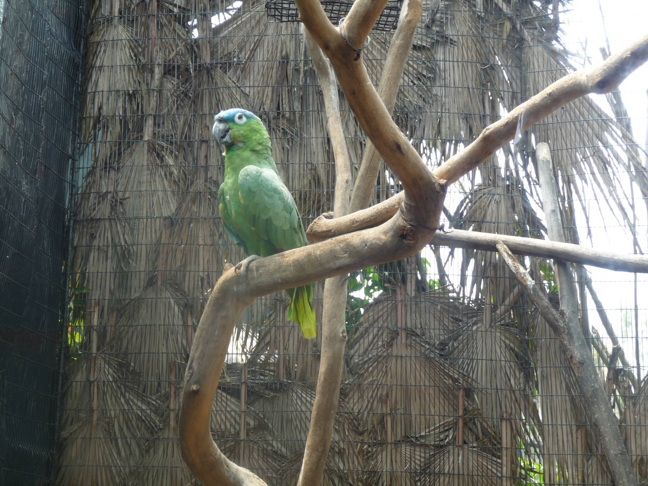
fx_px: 1666
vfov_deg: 16.6
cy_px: 243
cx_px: 324
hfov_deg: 22.0
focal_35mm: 89
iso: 100
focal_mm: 15.2
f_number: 4.7
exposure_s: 1/80
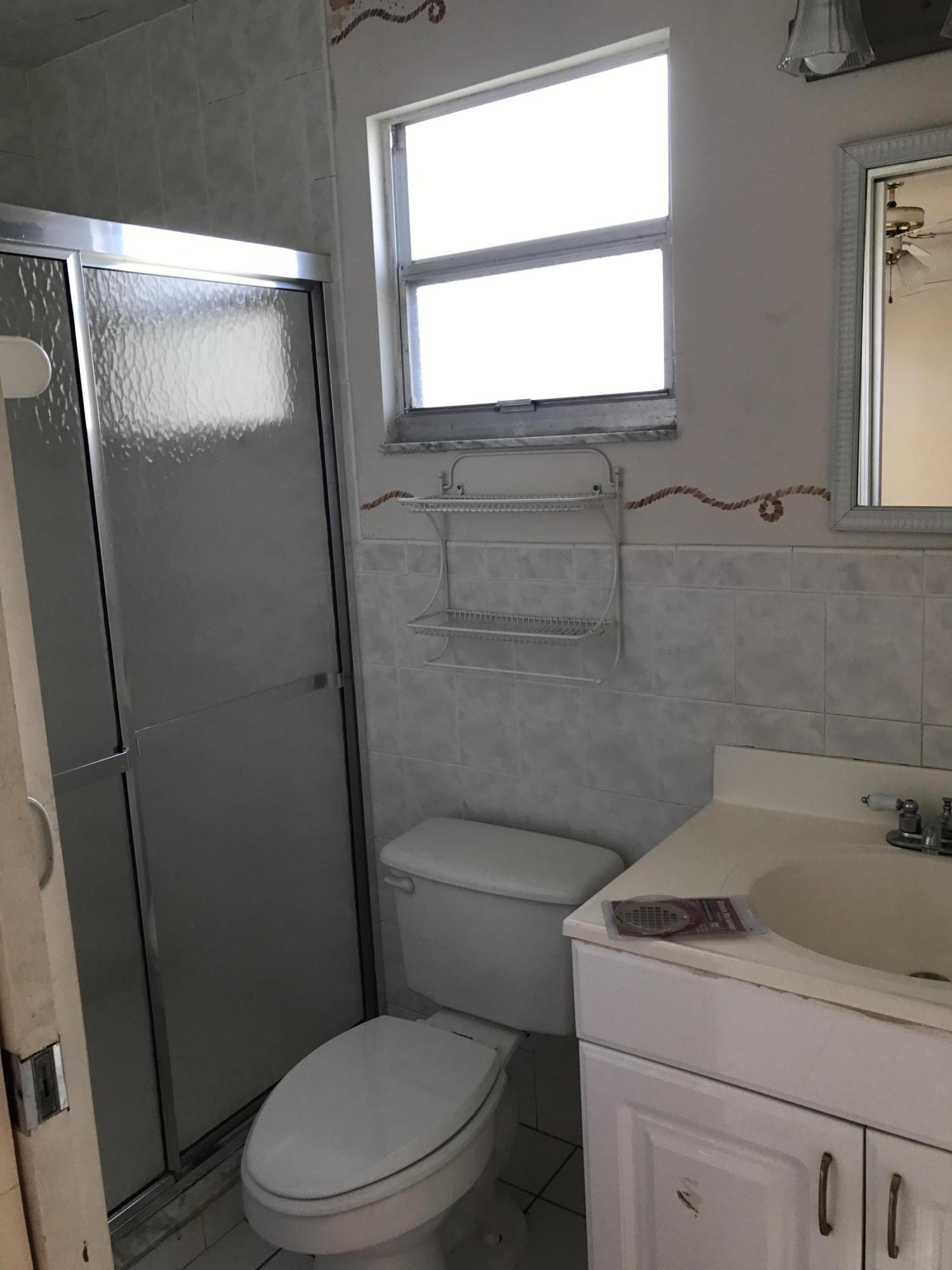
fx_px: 1027
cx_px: 476
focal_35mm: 28
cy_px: 635
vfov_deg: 63.4
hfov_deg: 49.7
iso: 25
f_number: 1.8
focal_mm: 3.99
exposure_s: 1/60
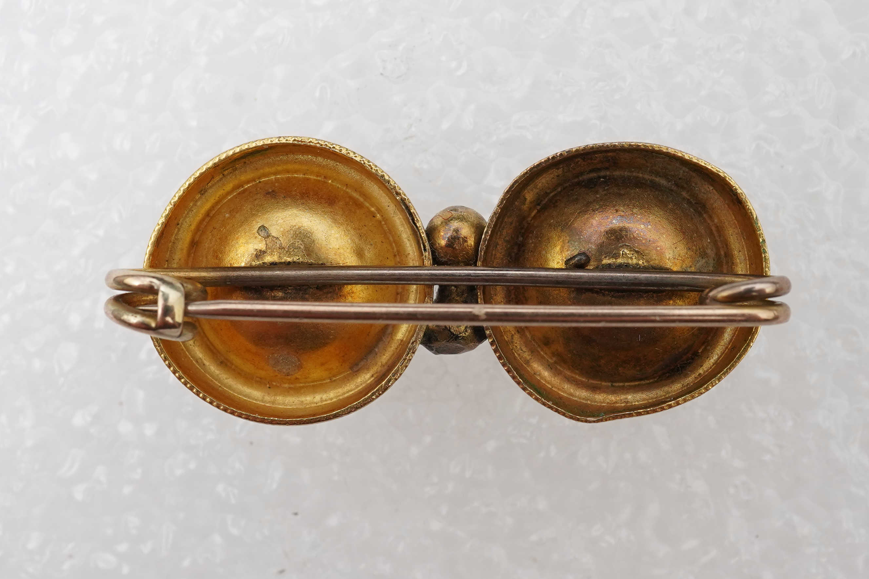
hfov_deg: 30.1
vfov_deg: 20.3
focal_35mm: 67
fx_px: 1617
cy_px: 252
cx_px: 462
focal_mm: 30
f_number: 18
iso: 640
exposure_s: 1/125
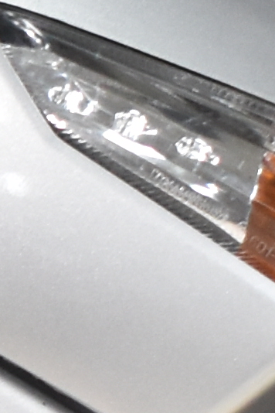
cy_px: 499
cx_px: -976
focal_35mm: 354
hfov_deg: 3.6
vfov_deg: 5.8
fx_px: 4051
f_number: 3.8
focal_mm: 21
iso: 800
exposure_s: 1/50
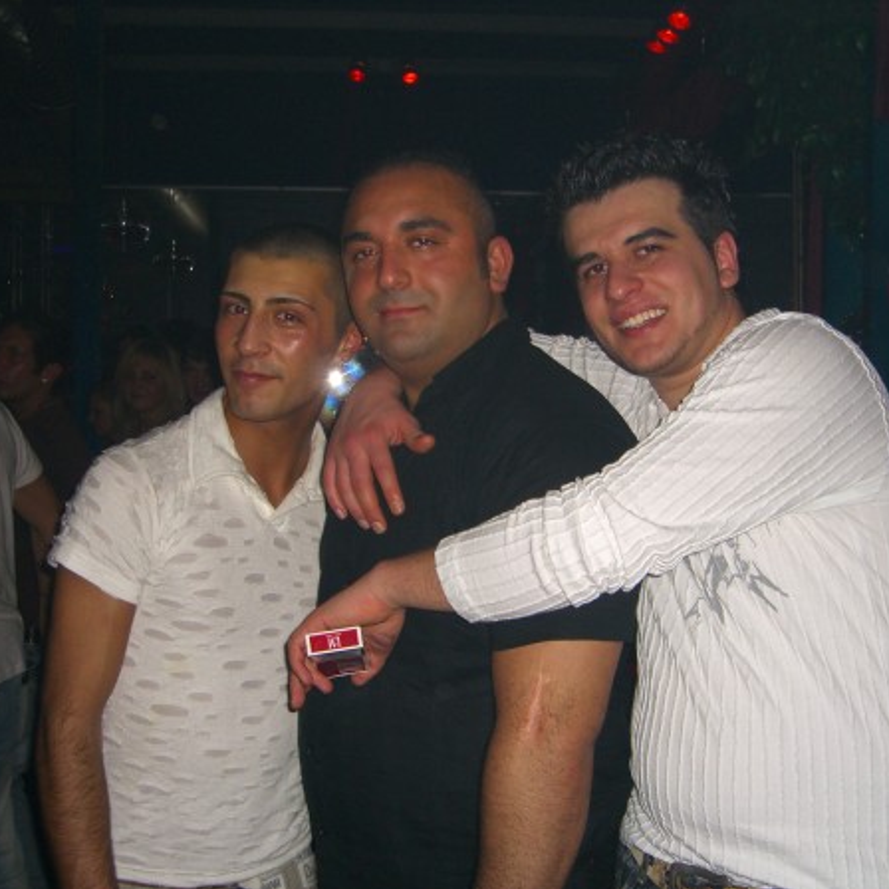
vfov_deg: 37.6
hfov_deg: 37.5
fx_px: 1308
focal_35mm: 45
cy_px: 444
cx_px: 458
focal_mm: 7.9
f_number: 2.8
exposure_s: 1/60
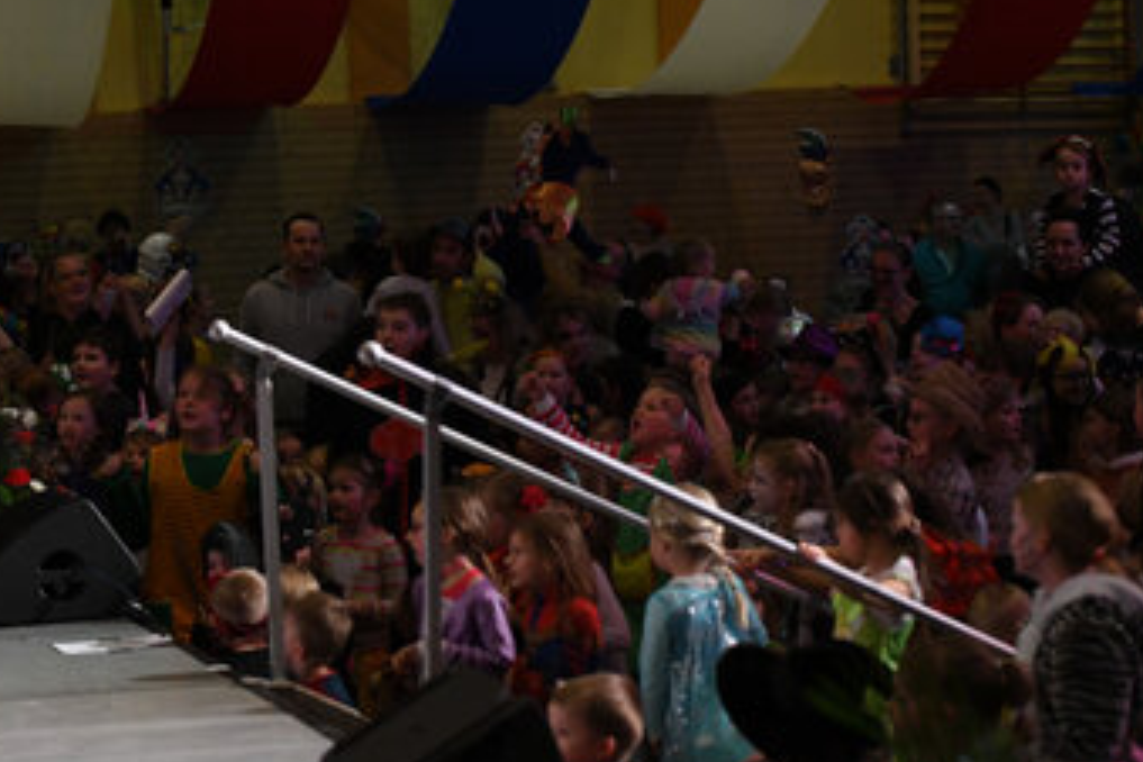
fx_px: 3937
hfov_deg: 16.5
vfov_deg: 11.1
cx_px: 651
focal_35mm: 124
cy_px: 396
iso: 5000
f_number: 3.2
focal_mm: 70
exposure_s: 1/500
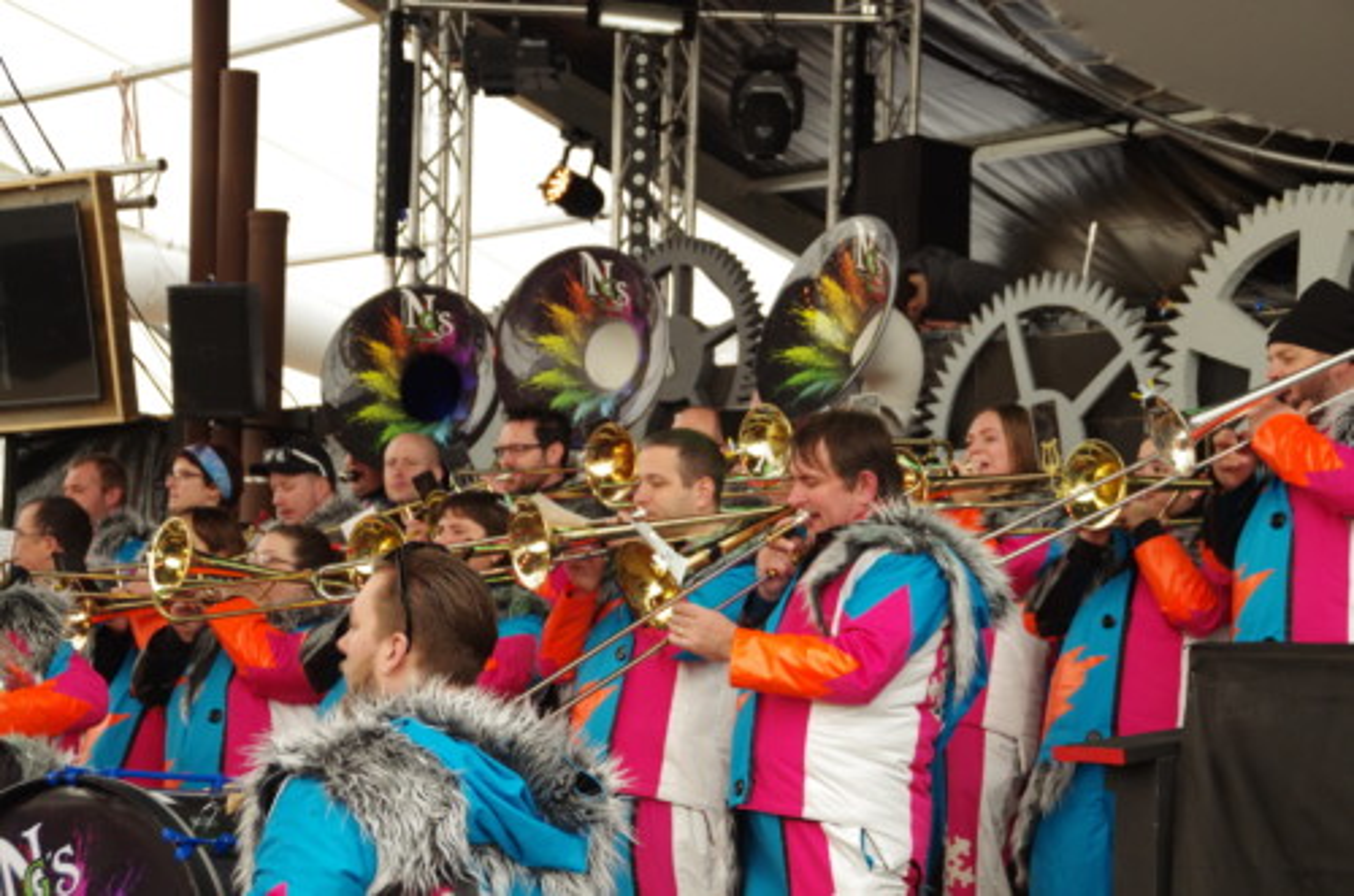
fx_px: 3828
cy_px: 448
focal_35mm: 102
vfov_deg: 13.4
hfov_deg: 20.1
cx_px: 677
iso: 1600
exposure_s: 1/100
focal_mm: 68
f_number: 8
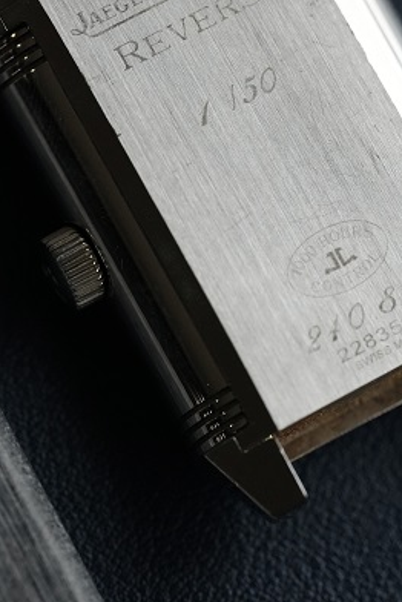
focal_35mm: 183
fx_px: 3060
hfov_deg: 7.5
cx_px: 262
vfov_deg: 11.2
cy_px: 204
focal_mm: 105
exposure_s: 1/250
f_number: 4.5
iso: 6400
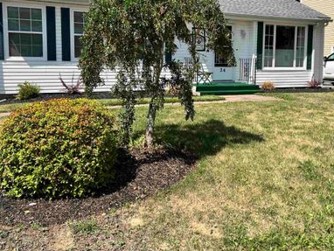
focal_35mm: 34
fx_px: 328
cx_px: 185
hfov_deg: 53.8
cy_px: 91
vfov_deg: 41.5
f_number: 1.5
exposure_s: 1/3571
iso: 50
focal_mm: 5.7
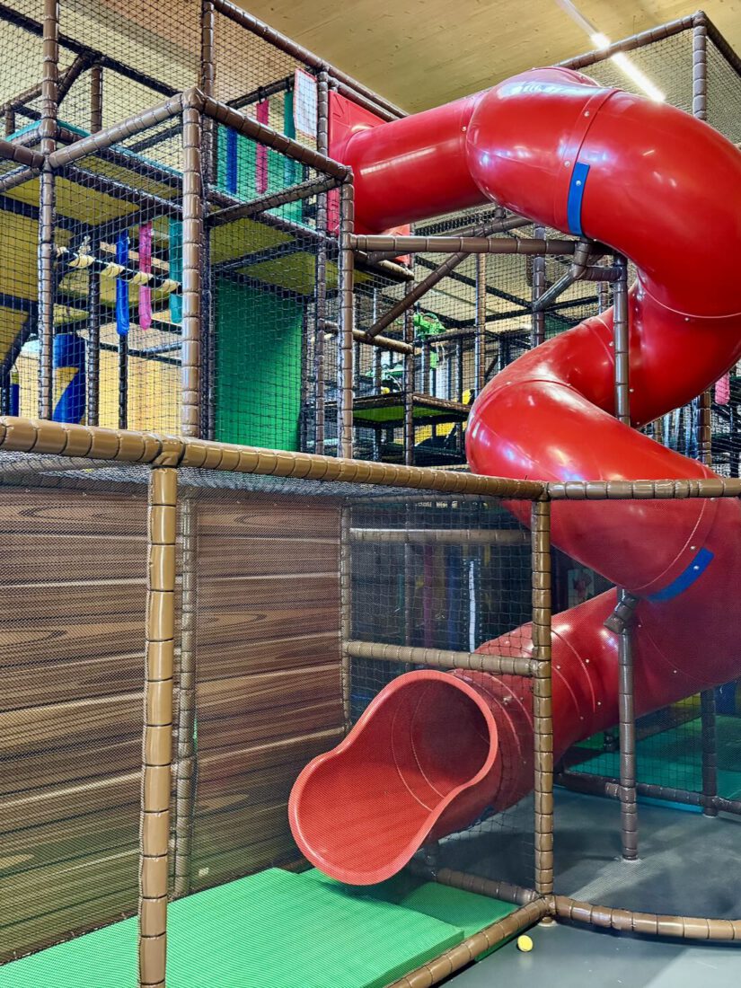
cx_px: 370
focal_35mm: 24
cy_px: 494
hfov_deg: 56.8
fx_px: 685
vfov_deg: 71.6
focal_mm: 6.76
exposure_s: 1/50
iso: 800
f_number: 1.78
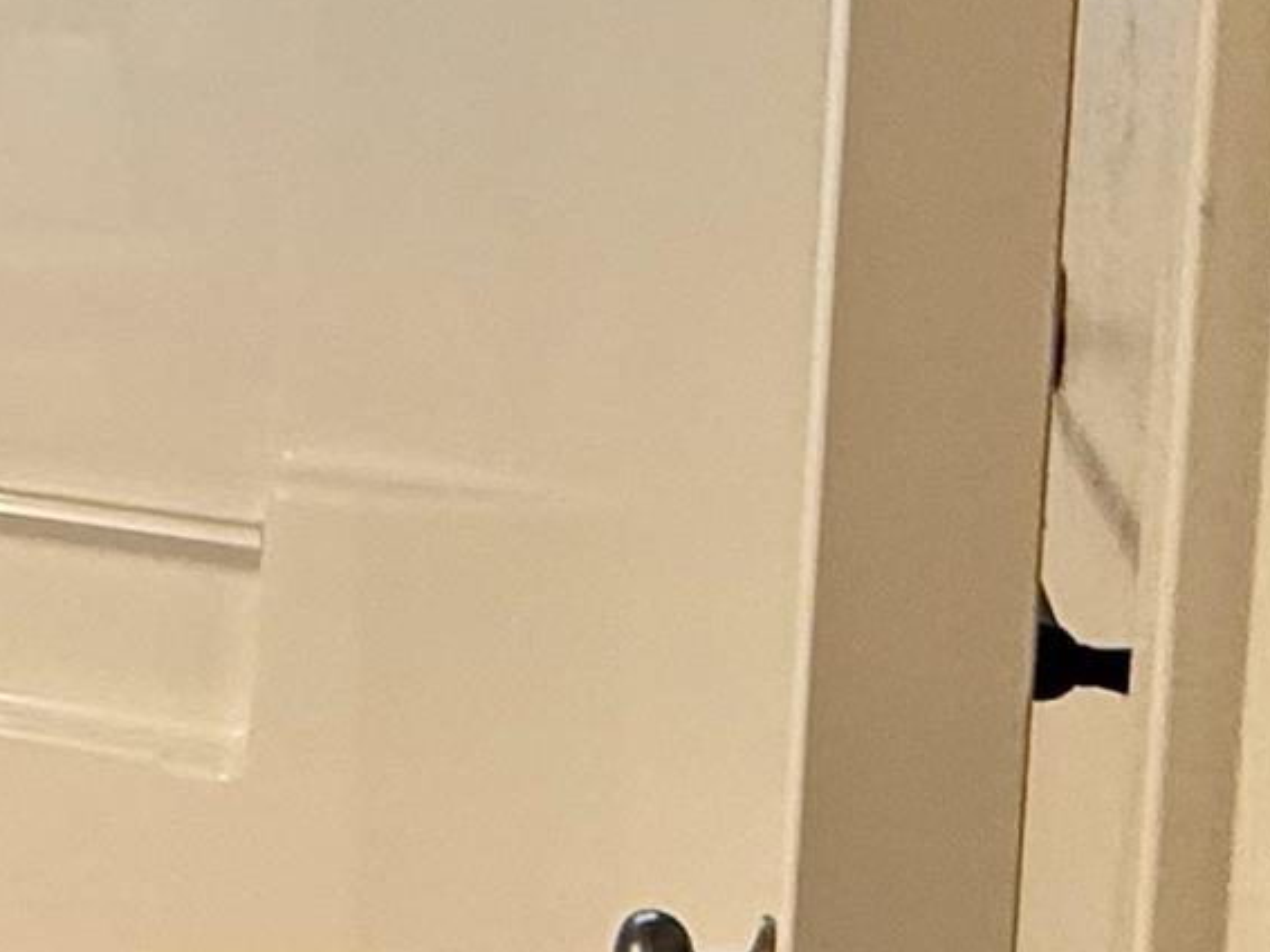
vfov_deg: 18.9
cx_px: -655
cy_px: 20
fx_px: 2787
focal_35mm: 76
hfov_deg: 21.4
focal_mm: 2.22
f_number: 2.2
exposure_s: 1/60
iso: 200
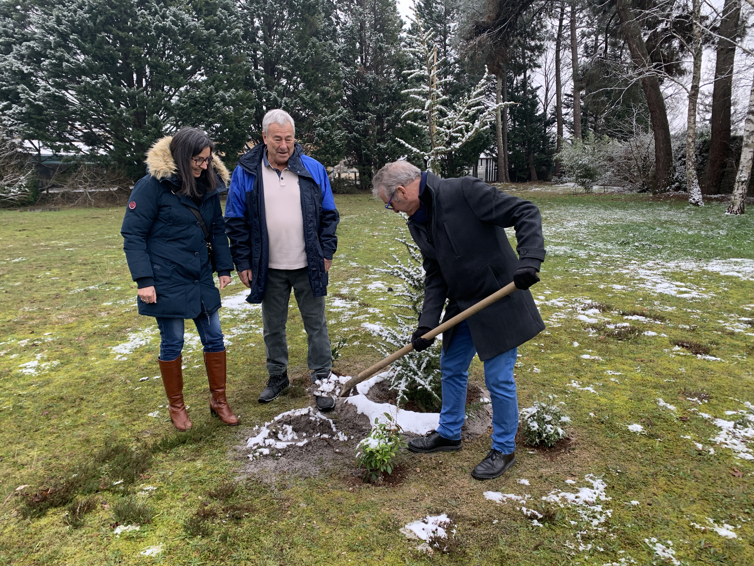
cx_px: 377
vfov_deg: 53.1
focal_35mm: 26
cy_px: 283
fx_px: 566
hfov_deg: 67.3
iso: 100
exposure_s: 1/64
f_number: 1.8
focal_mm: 4.25
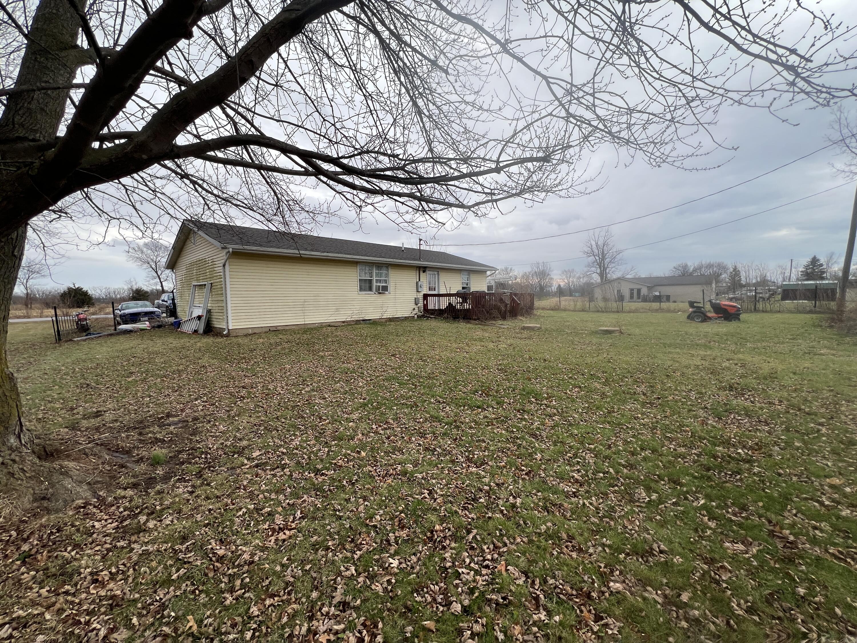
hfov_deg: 106.2
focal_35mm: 13
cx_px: 428
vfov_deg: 89.9
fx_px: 322
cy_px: 322
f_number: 1.8
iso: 32
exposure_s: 1/459
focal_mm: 1.57
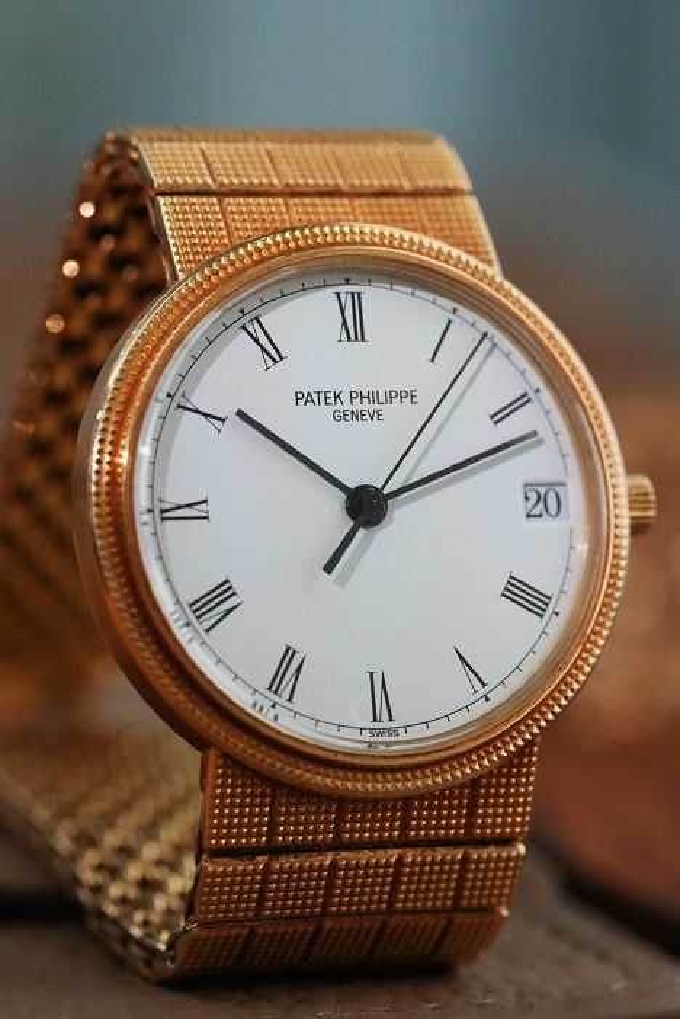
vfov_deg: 19.4
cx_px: 340
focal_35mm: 105
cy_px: 510
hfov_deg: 13.1
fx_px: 2972
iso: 6400
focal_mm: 105
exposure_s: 1/250
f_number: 7.1
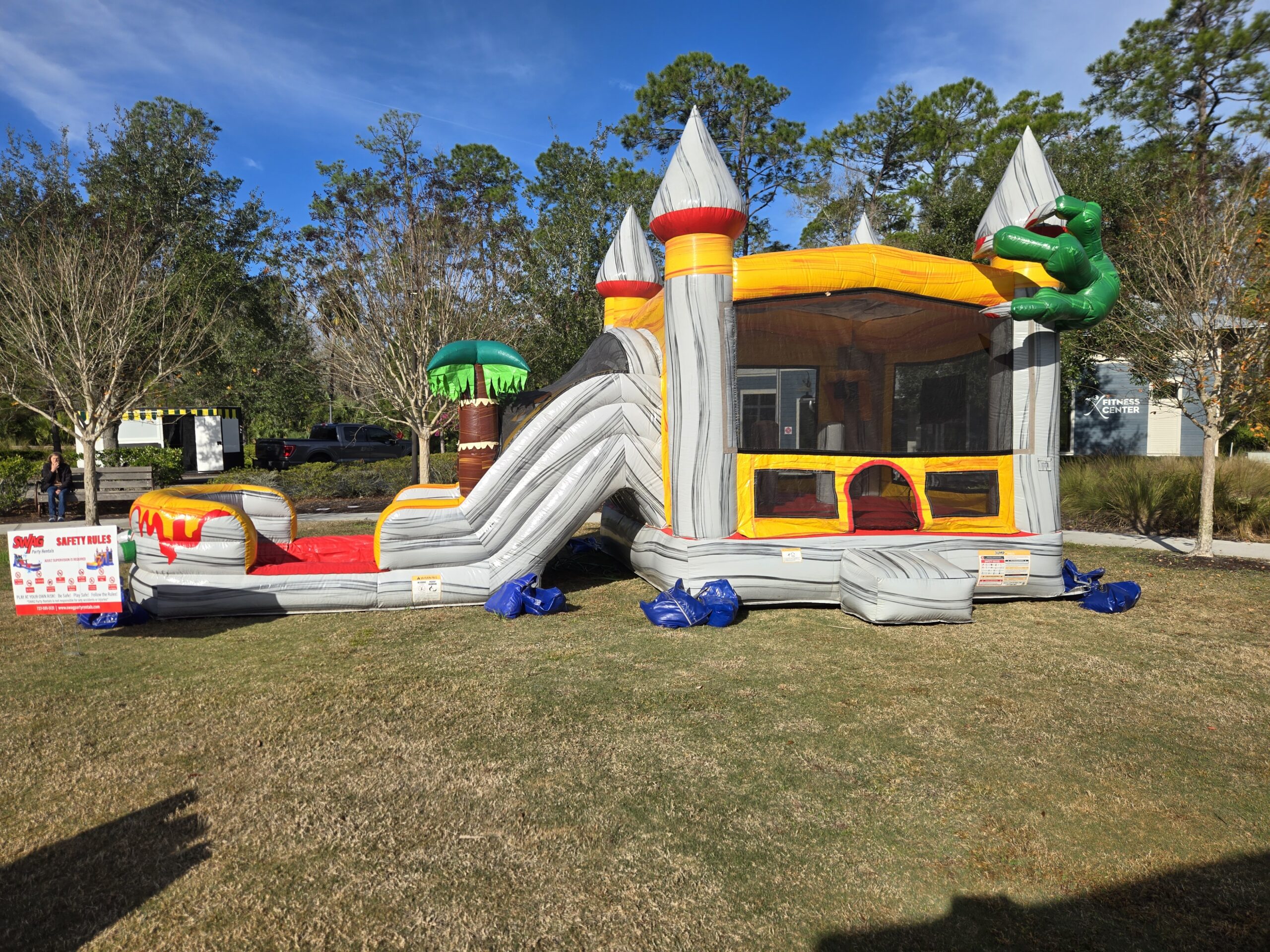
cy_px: 476
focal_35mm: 23
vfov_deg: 58.9
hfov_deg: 73.9
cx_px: 635
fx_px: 844
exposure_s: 1/2327
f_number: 1.8
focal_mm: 5.4
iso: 25
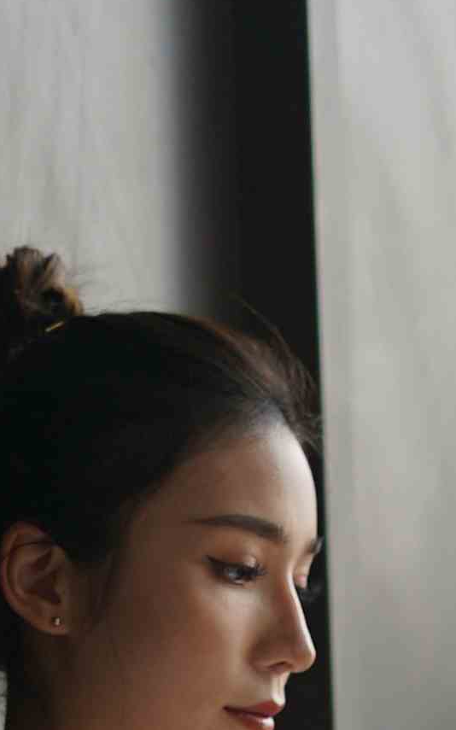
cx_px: 1137
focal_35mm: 253
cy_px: 1306
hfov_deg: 5.0
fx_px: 5033
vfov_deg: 8.0
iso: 320
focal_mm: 50
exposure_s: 1/1250
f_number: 1.8
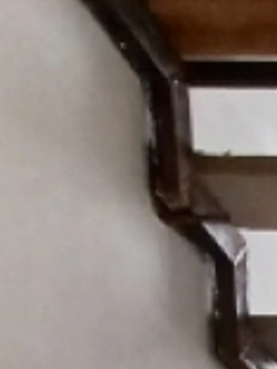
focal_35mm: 90
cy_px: 835
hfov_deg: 12.5
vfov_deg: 15.1
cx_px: 682
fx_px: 960
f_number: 2.2
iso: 160
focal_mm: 1.42
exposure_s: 1/33
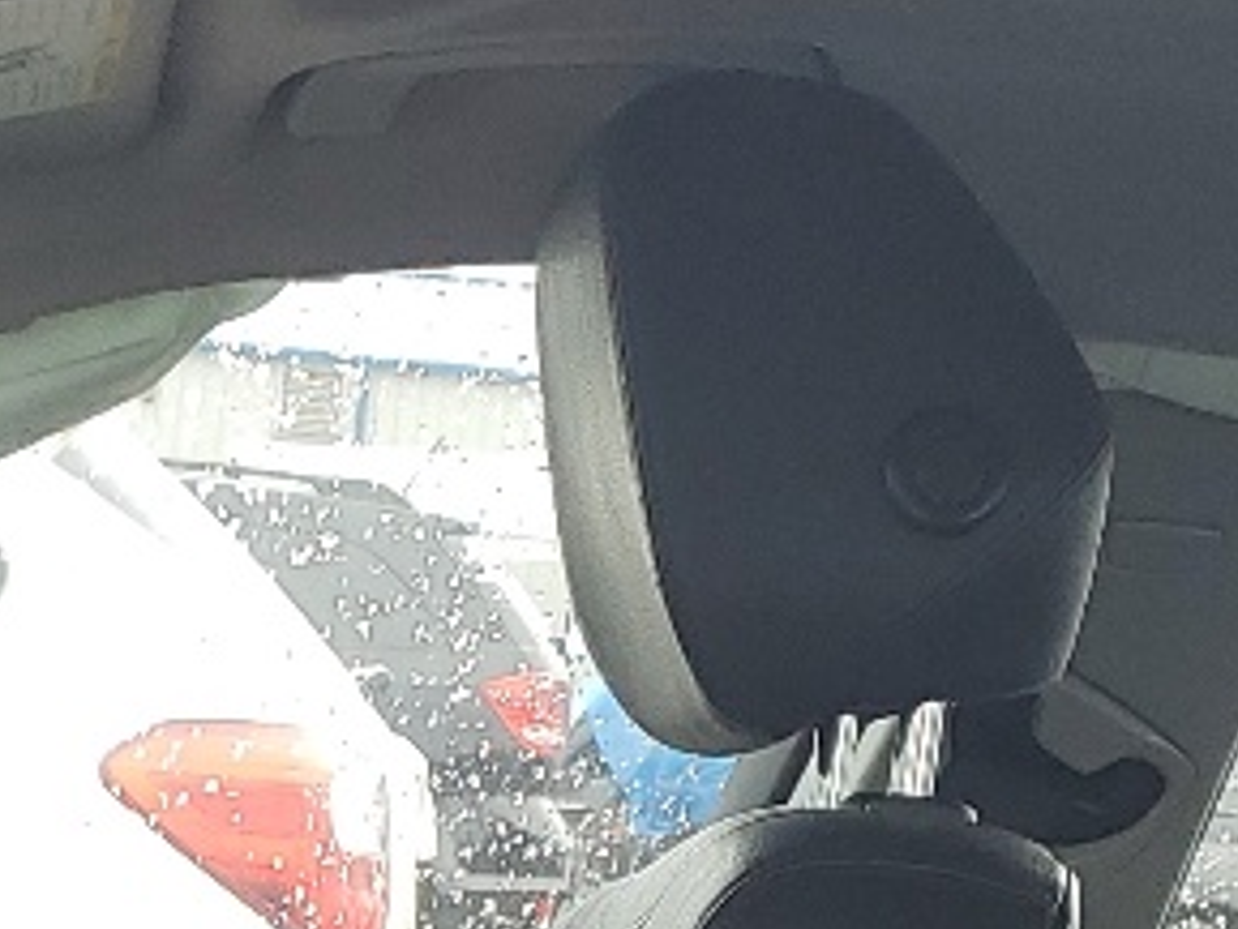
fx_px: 5152
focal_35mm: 144
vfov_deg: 9.4
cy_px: 2034
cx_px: -81
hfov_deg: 13.5
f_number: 1.5
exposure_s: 1/161
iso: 50
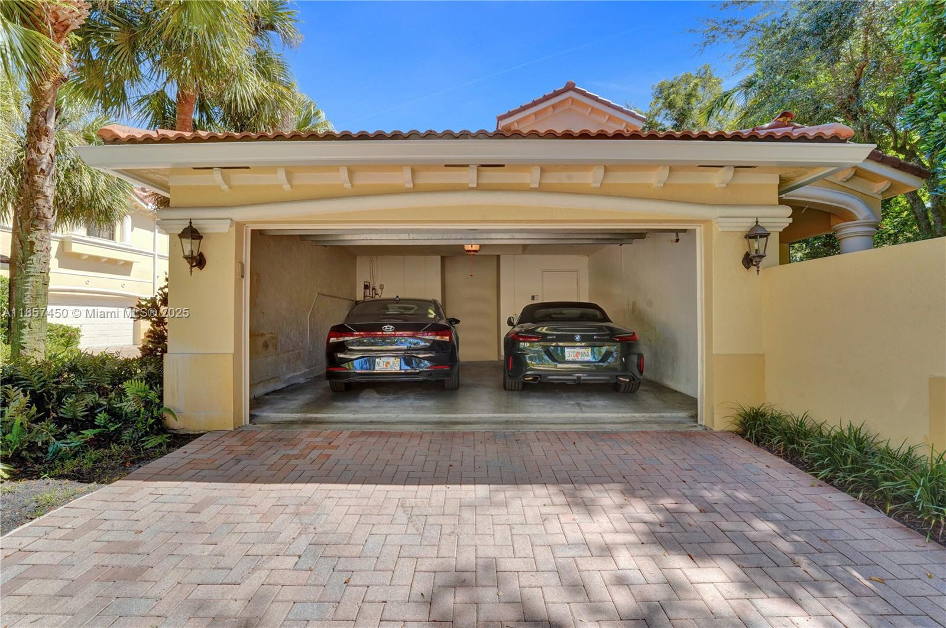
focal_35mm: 14
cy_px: 314
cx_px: 473
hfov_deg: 104.3
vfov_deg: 81.1
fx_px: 367
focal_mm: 14
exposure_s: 1/500
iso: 1250
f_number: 13
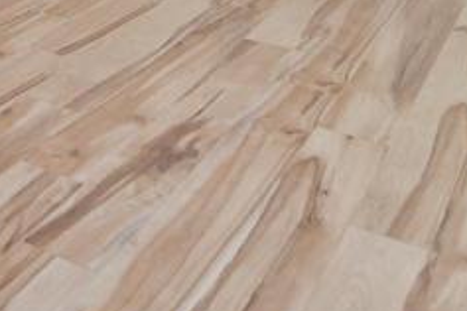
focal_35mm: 69
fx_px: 895
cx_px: -83
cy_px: -345
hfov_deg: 26.3
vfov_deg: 15.2
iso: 400
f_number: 3.5
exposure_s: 1/250
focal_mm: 16
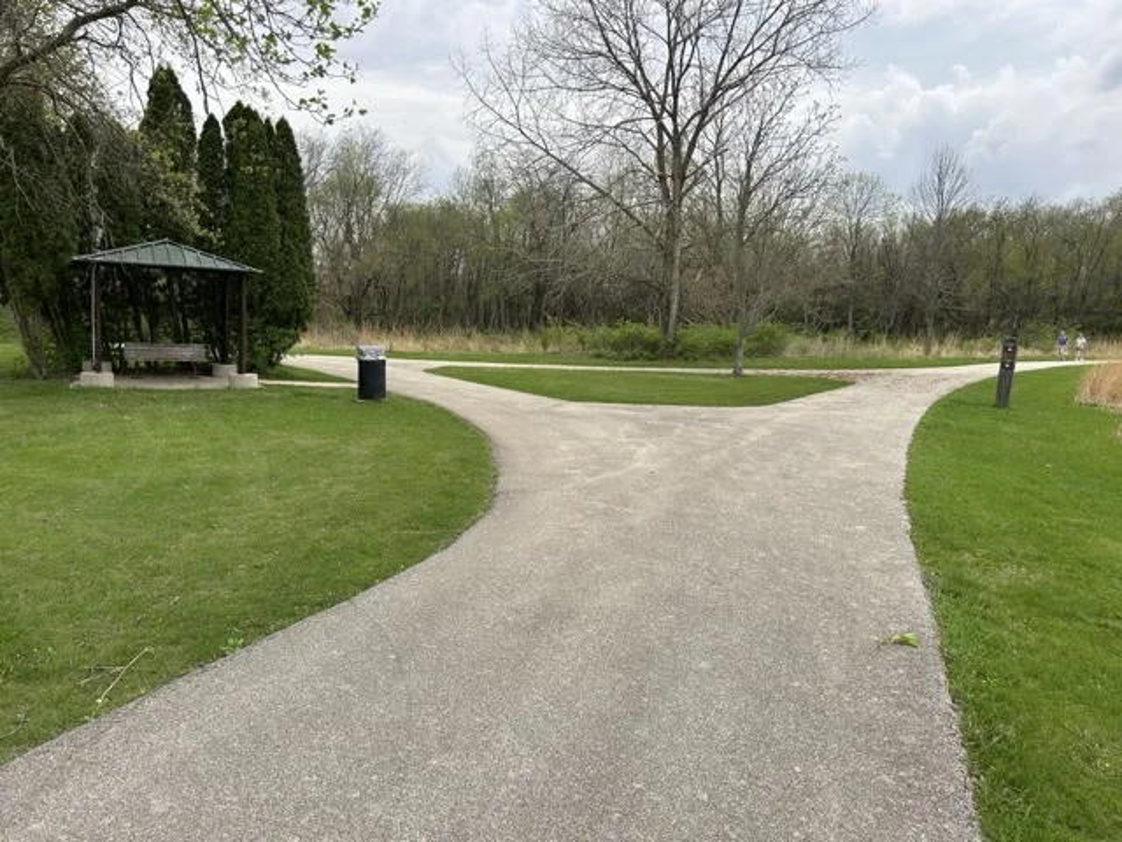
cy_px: 421
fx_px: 843
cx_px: 561
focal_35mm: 26
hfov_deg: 67.3
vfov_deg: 53.1
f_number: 1.5
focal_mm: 5.7
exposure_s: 1/714
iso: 50
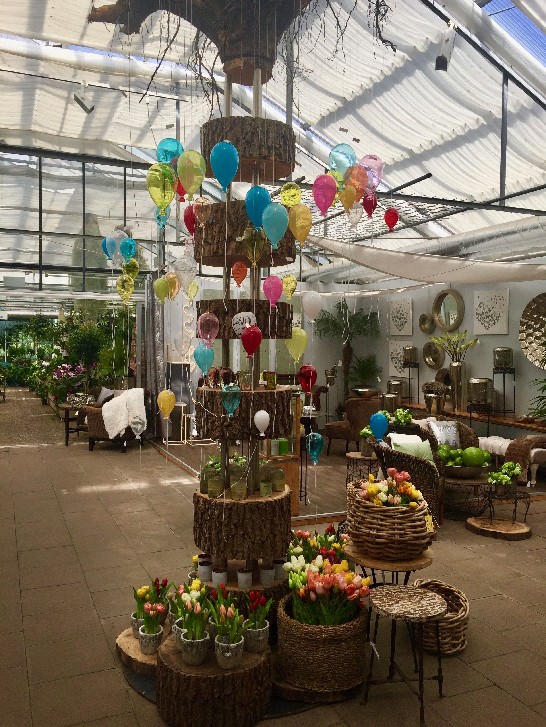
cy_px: 364
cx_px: 273
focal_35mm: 29
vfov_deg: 61.7
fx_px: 610
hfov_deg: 48.2
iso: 32
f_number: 2.2
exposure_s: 1/942
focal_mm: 4.15
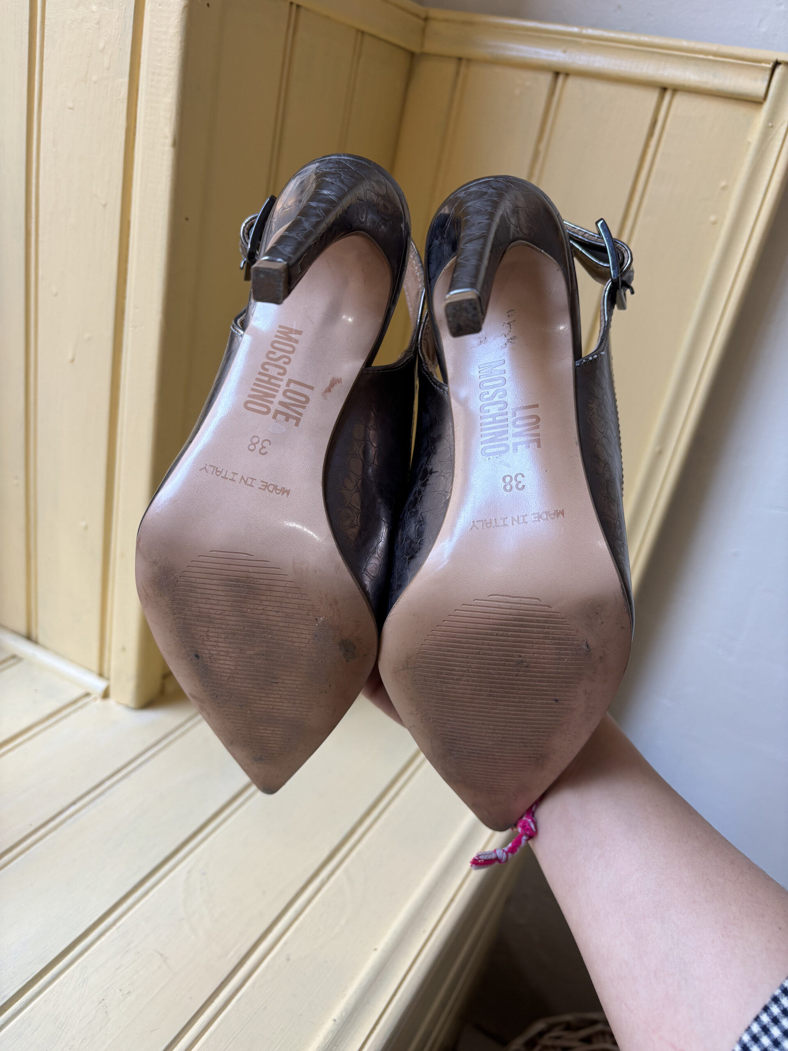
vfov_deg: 67.3
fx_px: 789
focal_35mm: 26
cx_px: 394
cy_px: 526
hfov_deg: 53.1
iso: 40
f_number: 1.6
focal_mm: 5.96
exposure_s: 1/100
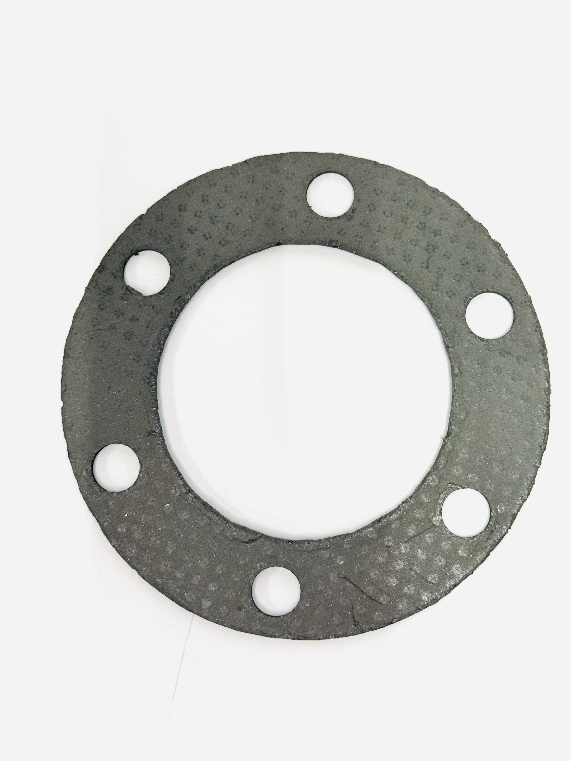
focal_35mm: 48
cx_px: 286
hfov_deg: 30.3
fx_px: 1056
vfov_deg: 39.7
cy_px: 380
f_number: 1.78
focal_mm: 6.76
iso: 64
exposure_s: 1/100
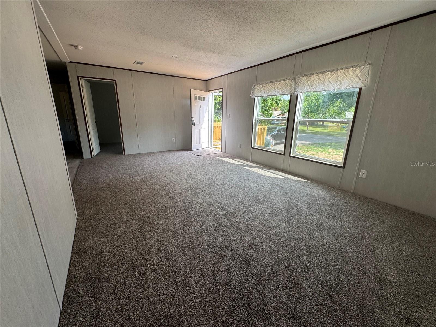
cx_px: 218
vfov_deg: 85.7
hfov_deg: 102.1
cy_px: 164
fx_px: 176
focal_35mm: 14
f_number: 2.2
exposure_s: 1/161
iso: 40
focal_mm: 2.22
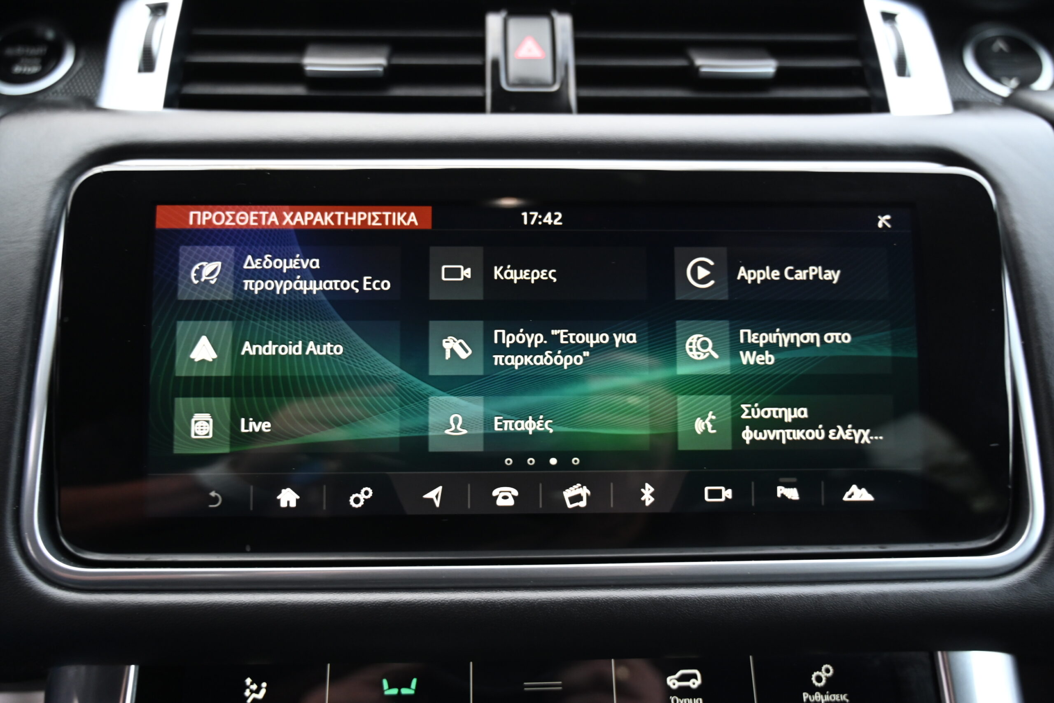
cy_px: 352
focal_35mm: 28
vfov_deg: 45.7
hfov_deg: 64.6
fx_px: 834
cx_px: 527
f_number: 4
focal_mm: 28.5
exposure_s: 1/125
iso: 1800
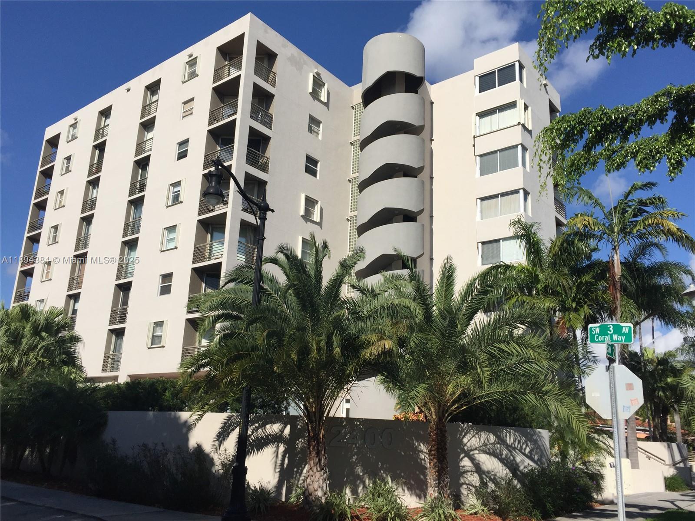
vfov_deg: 48.2
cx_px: 348
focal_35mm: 29
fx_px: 582
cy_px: 260
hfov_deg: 61.7
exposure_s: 1/3968
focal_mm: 4.15
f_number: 2.2
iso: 32
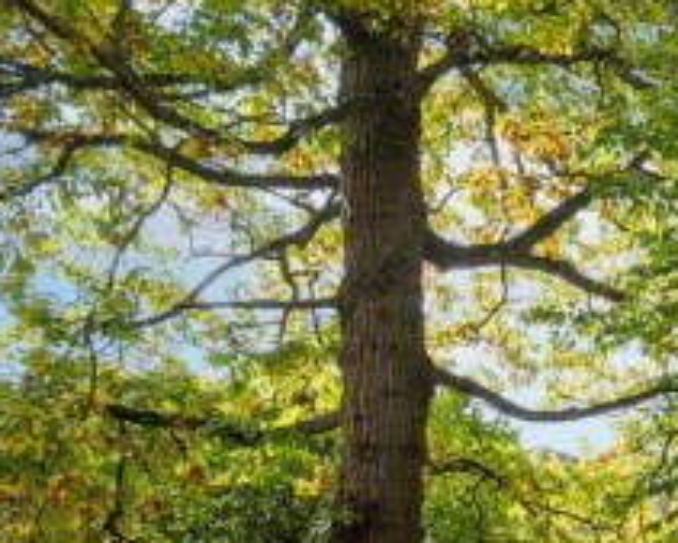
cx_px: 1023
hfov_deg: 22.3
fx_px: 1405
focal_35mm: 70
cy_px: 512
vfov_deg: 21.3
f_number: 5.6
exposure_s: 1/320
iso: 320
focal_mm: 24
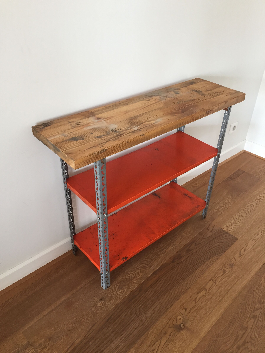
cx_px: 132
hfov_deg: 48.2
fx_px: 296
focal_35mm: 29
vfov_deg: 61.7
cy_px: 176
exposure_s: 1/30
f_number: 2.2
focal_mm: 4.15
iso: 64
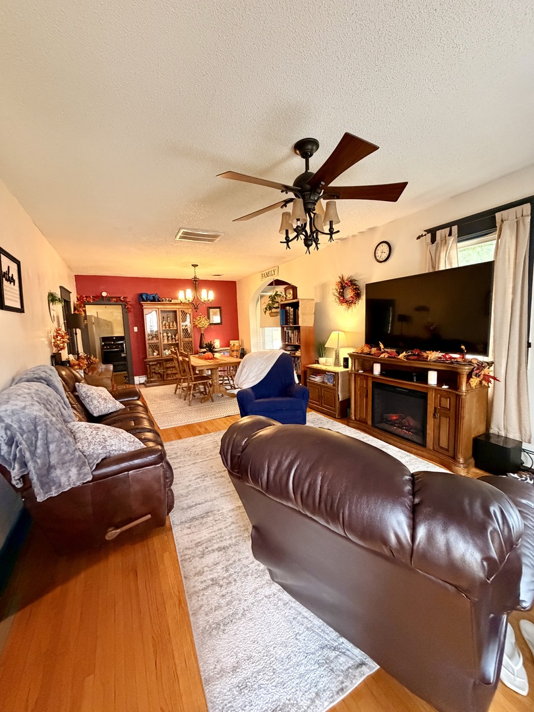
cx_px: 267
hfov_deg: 85.7
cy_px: 356
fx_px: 288
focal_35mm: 14
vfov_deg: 102.1
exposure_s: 1/60
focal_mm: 2.22
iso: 800
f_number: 2.2
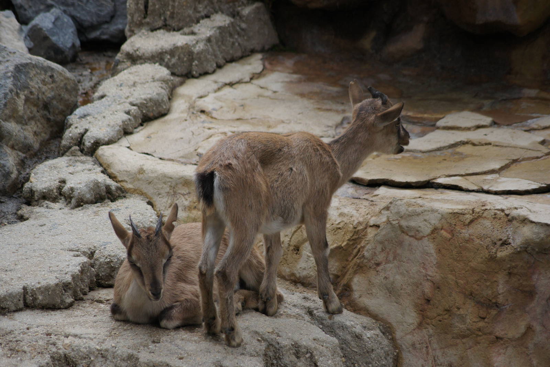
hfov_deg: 9.1
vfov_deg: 6.1
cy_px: 184
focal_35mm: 225
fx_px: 3438
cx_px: 275
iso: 500
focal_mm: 150
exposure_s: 1/500
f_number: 4.5
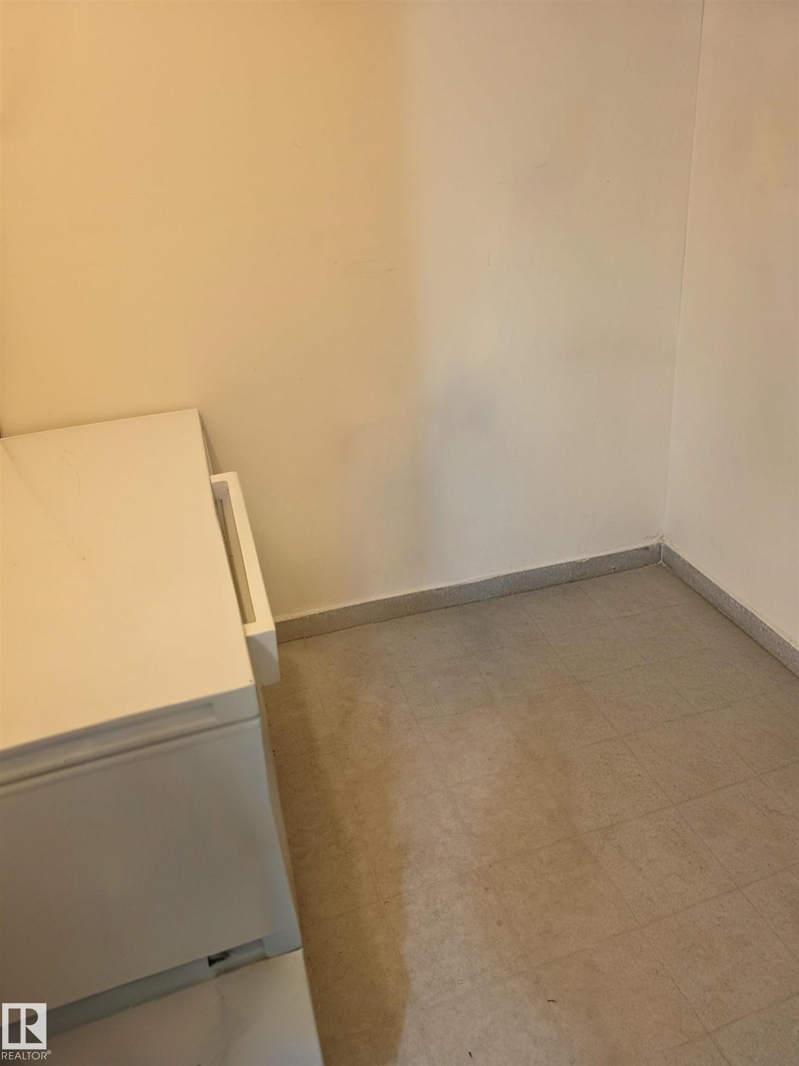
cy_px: 533
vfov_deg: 73.9
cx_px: 400
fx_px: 708
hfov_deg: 58.9
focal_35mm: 23
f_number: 1.7
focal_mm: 6.3
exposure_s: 1/120
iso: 640
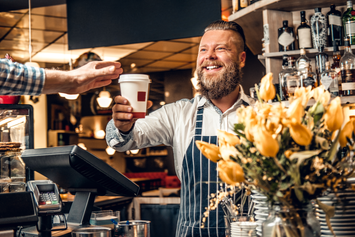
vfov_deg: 25.5
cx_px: 178
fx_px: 523
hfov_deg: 37.5
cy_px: 118
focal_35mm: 53
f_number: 2.8
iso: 400
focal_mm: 35
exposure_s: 1/60
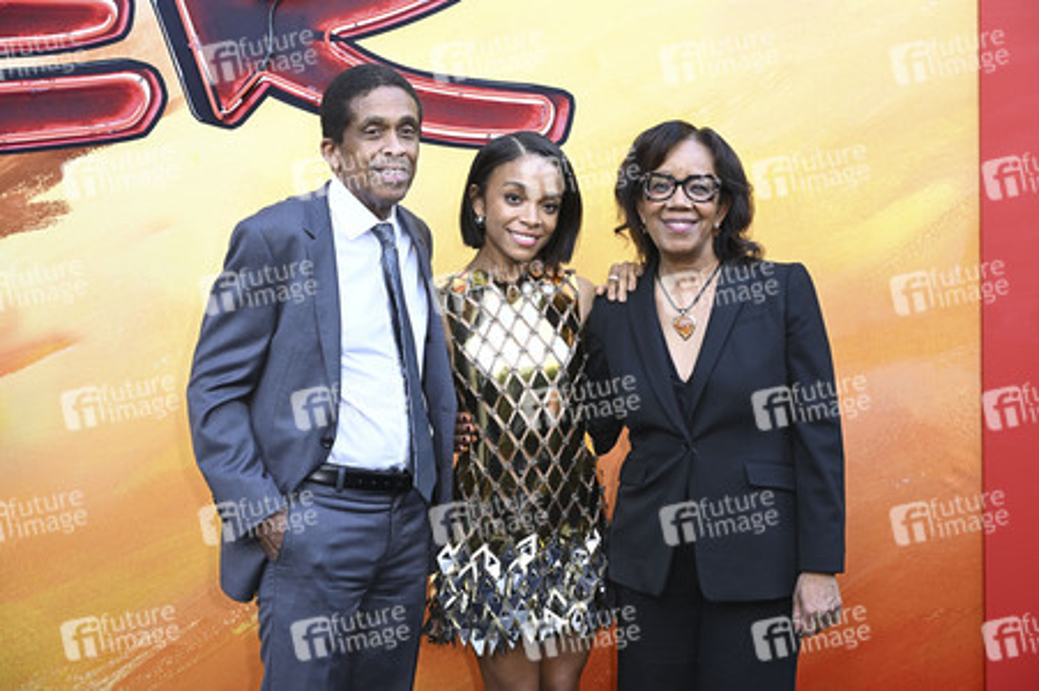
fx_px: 1730
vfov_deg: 22.6
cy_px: 346
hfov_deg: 33.4
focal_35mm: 60
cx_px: 520
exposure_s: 1/200
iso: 1250
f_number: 5.6
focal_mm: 60
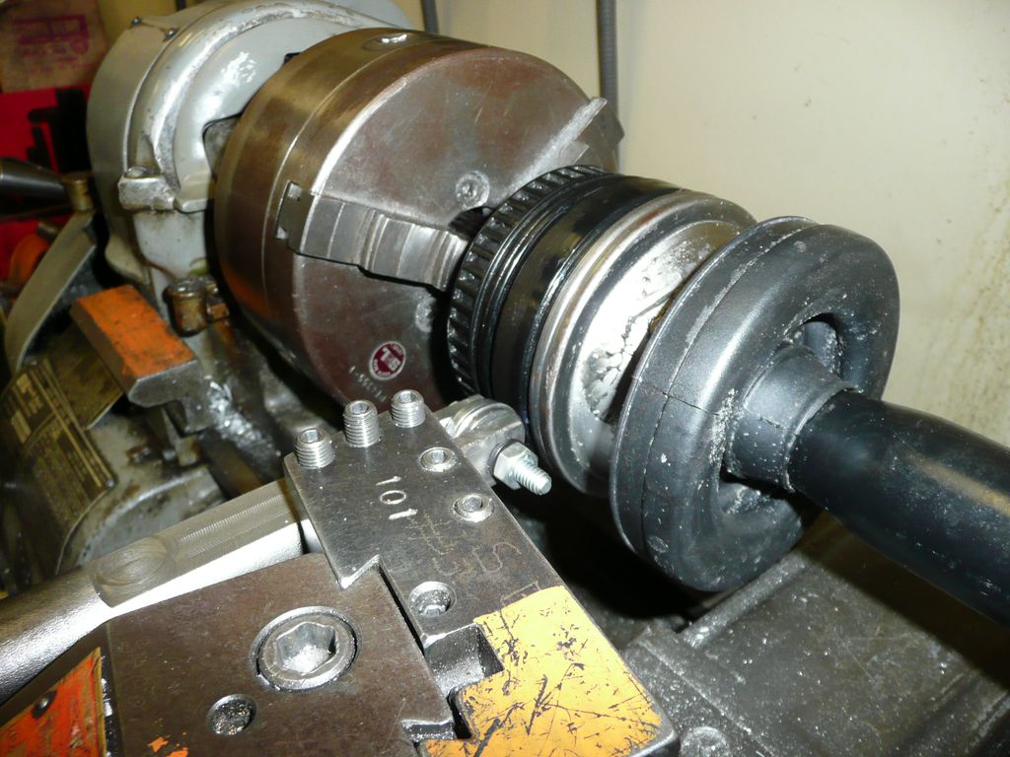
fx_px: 817
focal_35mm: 28
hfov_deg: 63.4
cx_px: 505
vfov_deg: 49.7
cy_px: 378
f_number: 3.3
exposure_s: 1/30
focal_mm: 4.6
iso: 200
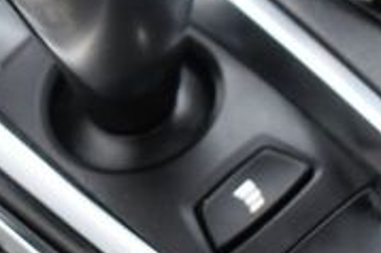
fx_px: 1819
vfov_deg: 7.8
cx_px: 94
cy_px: -120
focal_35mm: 172
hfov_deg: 11.9
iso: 400
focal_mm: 32
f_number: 4.5
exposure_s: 1/50
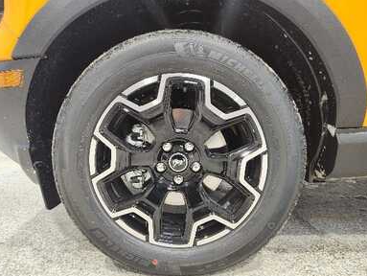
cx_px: 180
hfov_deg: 71.5
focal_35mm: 24
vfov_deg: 56.9
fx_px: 255
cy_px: 143
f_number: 1.8
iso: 272
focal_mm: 5.56
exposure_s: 1/120
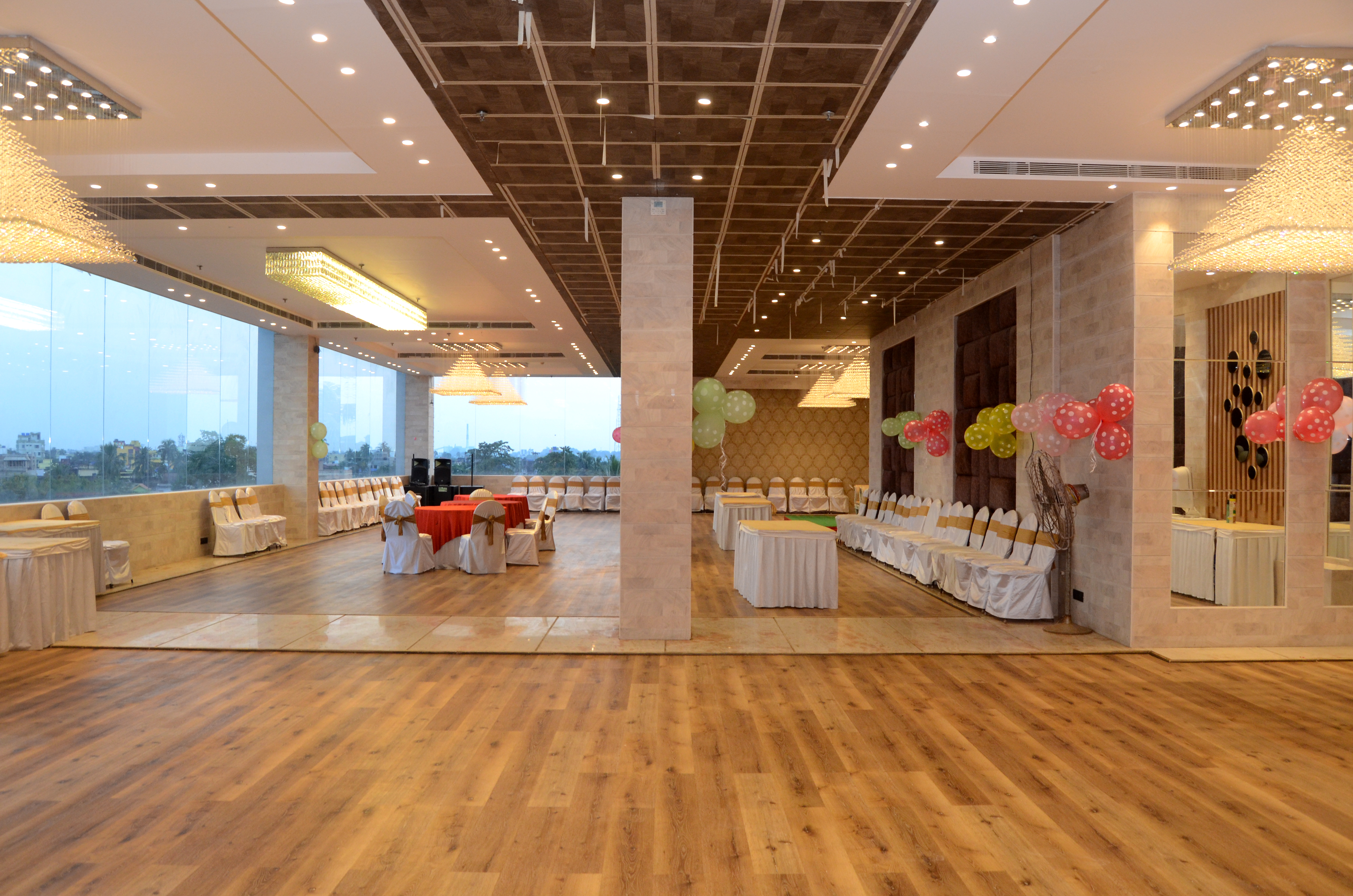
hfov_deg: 67.5
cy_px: 448
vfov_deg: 47.7
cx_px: 676
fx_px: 1013
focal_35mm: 27
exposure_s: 1/160
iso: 800
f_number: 5
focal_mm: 18
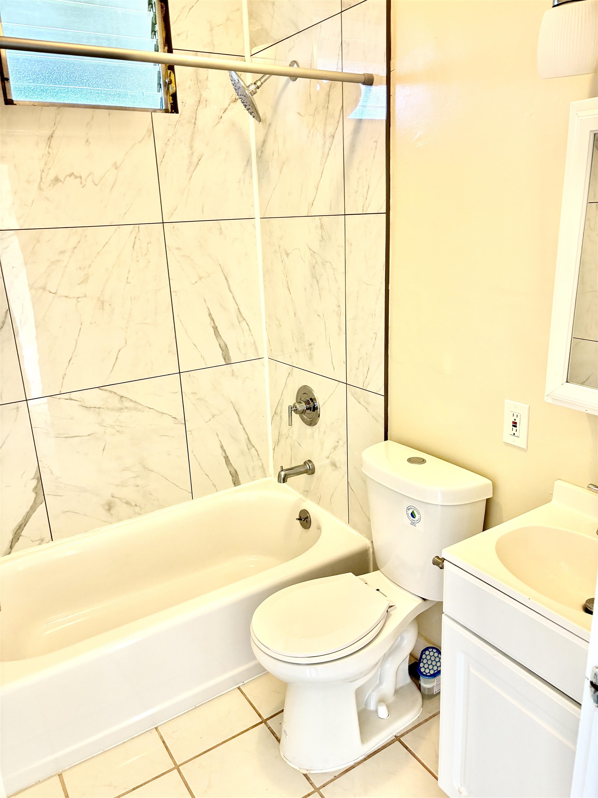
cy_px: 399
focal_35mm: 26
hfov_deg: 53.1
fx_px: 599
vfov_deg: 67.3
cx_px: 299
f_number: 1.6
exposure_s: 1/69
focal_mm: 5.96
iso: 125
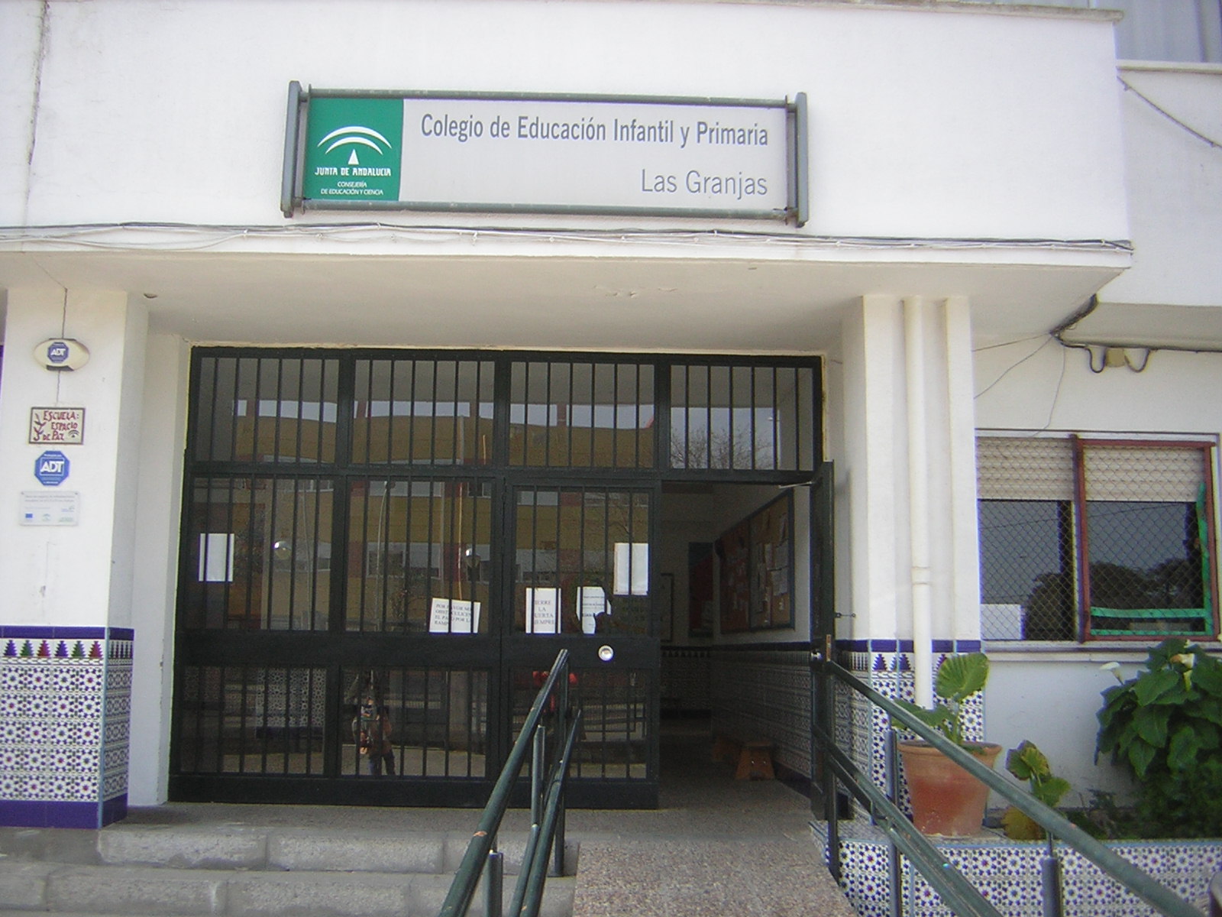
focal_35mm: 36
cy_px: 458
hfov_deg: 51.4
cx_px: 611
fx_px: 1271
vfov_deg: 39.7
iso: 50
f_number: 2.6
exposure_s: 1/433
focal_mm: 4.7
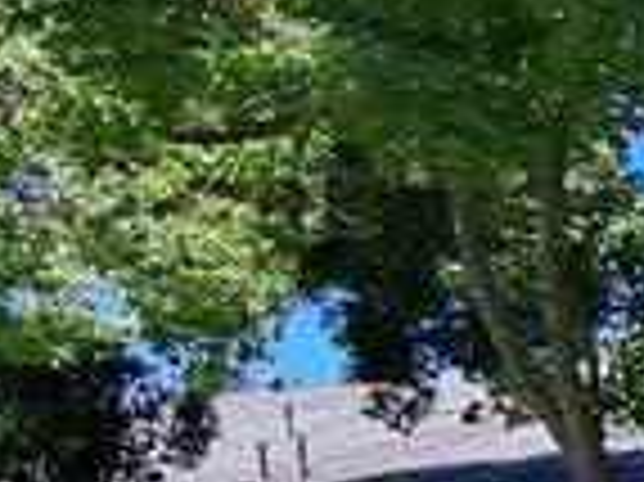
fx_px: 1729
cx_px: 1608
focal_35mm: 93
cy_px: 703
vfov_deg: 14.8
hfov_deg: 13.8
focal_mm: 1.74
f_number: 2.2
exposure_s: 1/962
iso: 50
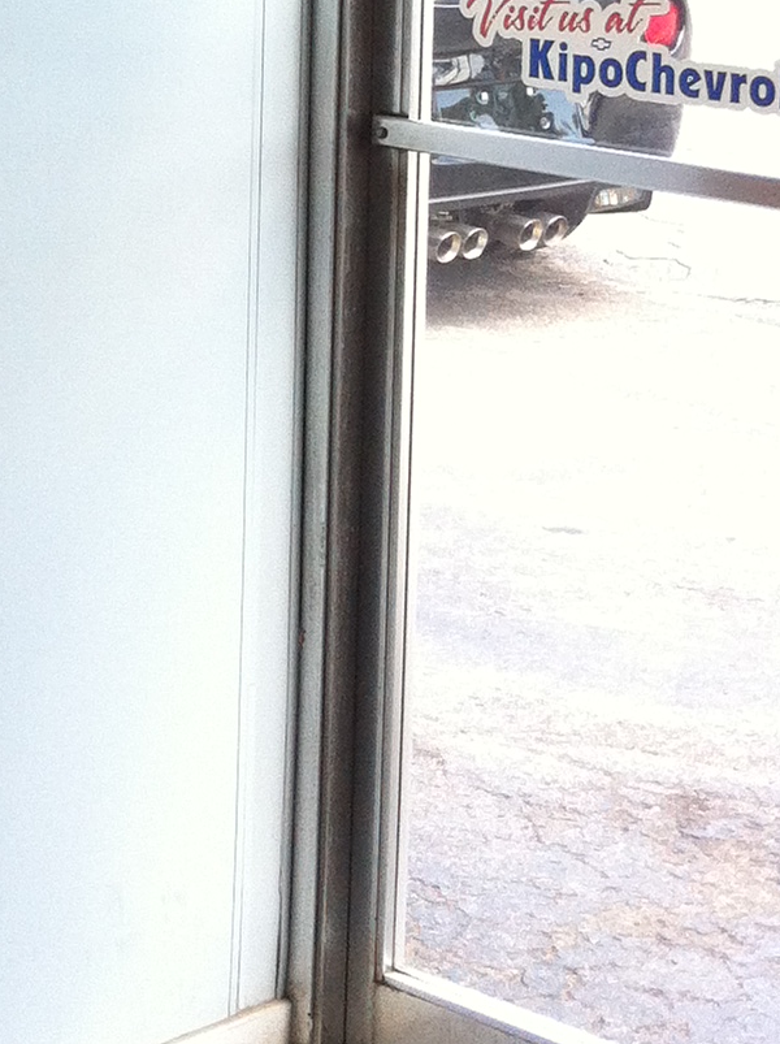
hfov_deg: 12.3
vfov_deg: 16.6
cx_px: -463
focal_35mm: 113
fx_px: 3403
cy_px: -243
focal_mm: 3.85
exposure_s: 1/120
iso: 125
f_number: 2.8
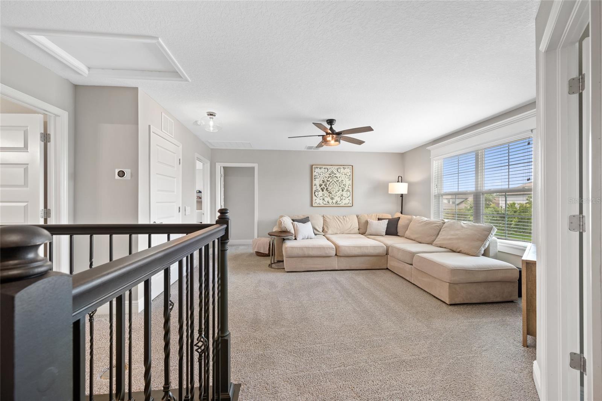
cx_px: 301
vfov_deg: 81.2
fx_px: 234
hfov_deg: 104.2
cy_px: 200
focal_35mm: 14
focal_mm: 14
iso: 250
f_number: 7.1
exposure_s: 1/2
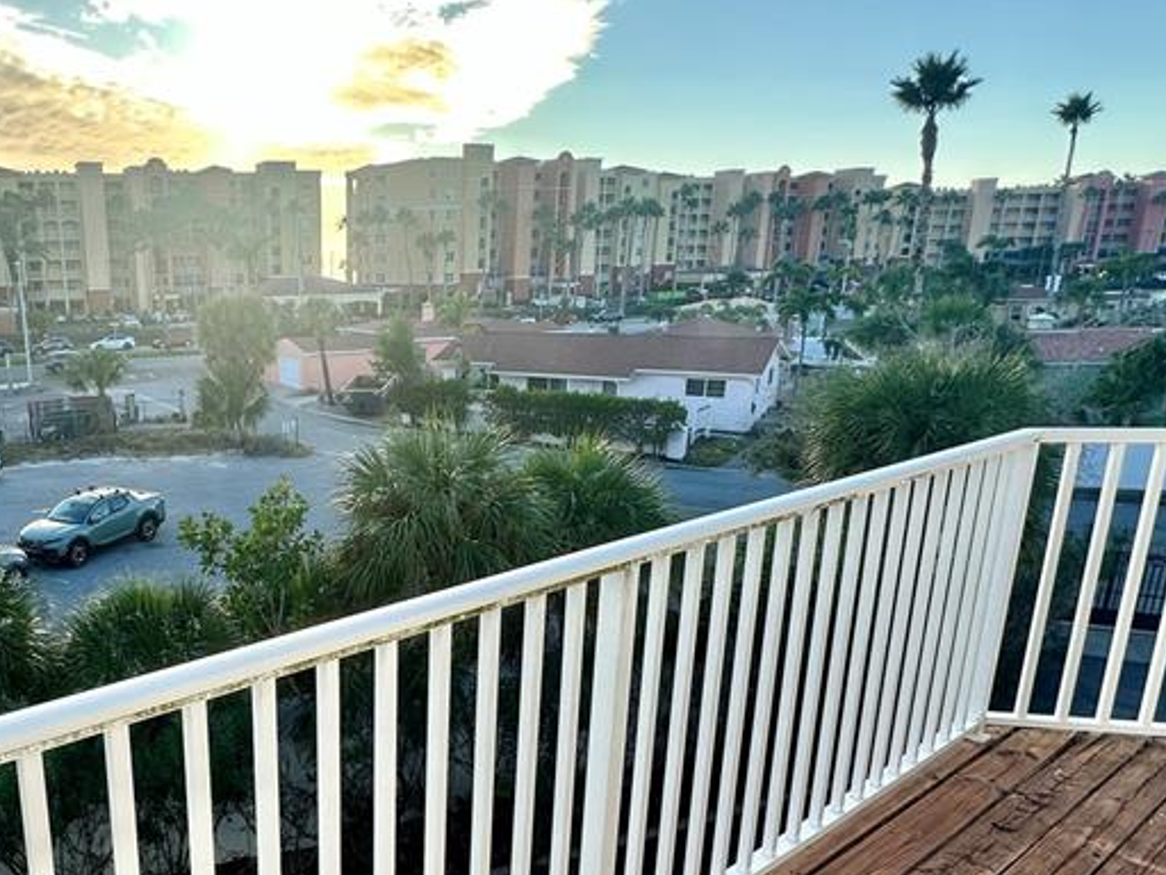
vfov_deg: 49.3
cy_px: 542
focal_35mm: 28
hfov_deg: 59.7
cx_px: 280
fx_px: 943
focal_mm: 2.22
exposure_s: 1/370
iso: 40
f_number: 2.2
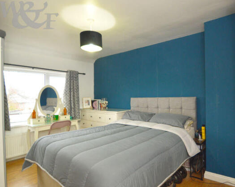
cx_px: 136
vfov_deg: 67.3
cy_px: 91
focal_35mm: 20
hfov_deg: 79.0
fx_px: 141
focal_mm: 11.5
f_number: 3.5
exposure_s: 1/60
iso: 800
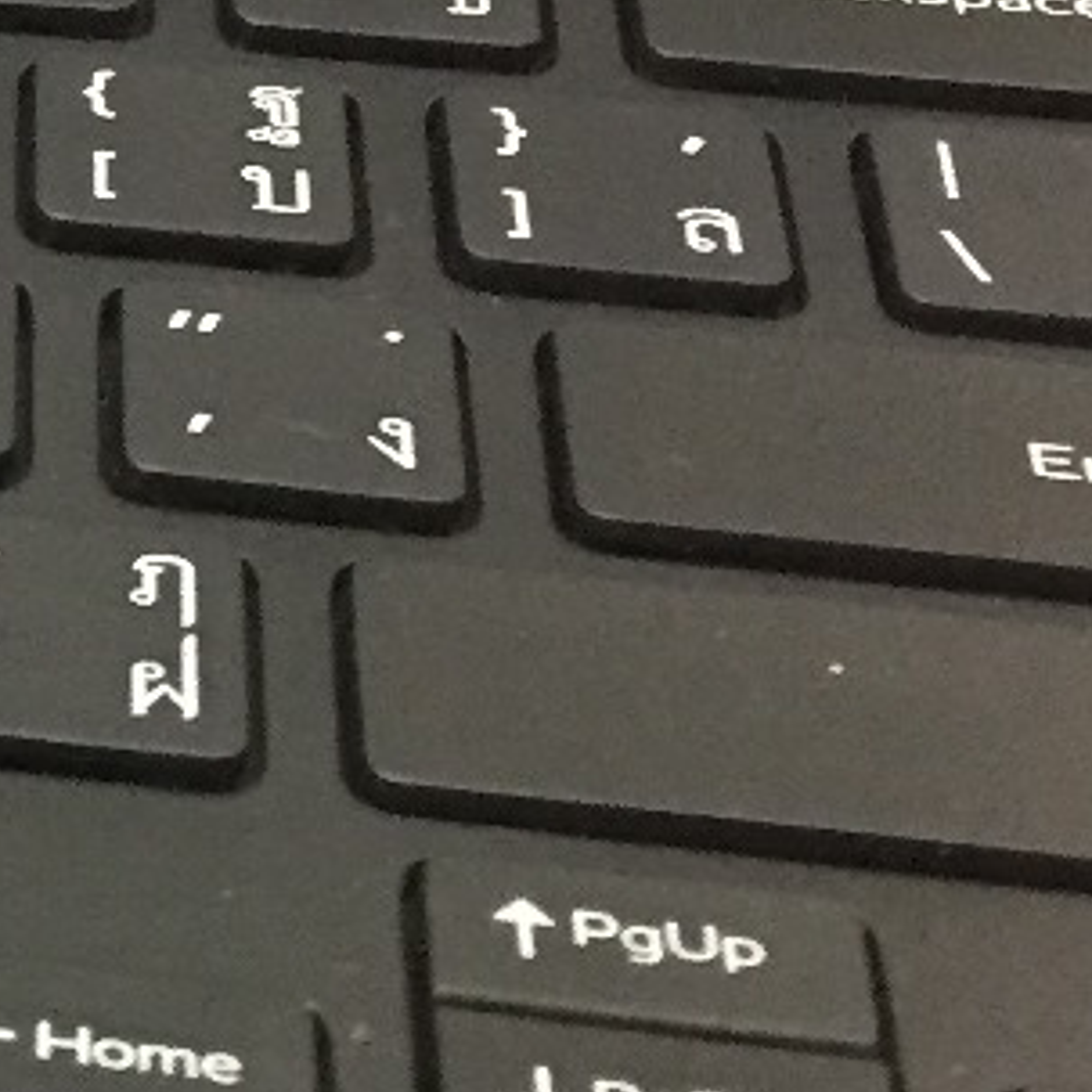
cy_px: 151
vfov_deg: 12.6
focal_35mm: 138
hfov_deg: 11.1
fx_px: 4925
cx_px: -1326
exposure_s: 1/20
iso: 250
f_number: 2.2
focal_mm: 4.15
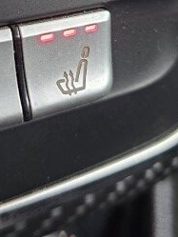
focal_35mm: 59
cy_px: 10
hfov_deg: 24.7
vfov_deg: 30.8
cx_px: 55
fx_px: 404
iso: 320
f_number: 1.7
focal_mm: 6.3
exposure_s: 1/31
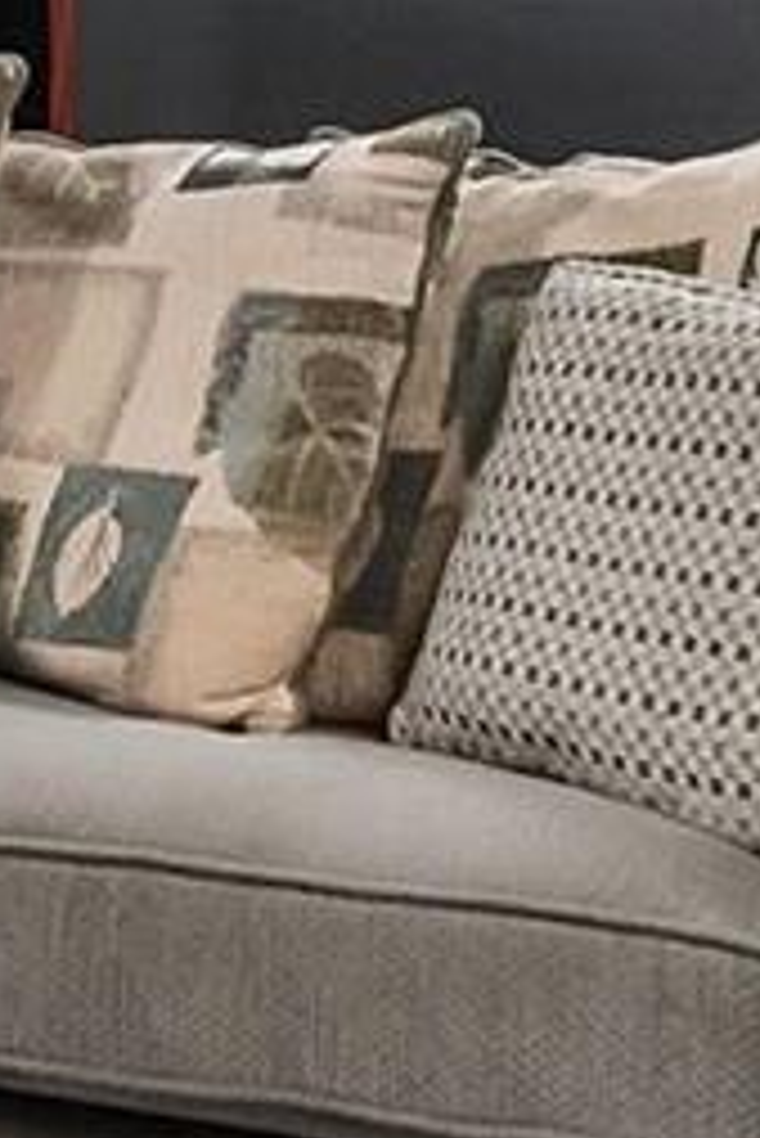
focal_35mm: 101
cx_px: -1498
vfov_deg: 19.5
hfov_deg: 10.1
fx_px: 3194
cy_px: -63
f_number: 8
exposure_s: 8
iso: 400
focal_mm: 8
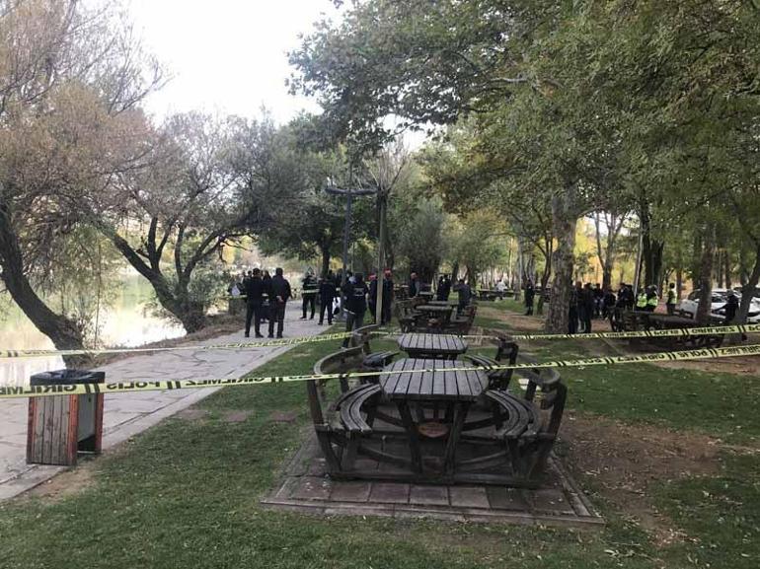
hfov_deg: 63.5
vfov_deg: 49.7
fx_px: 615
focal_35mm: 28
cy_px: 284
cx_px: 380
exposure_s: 1/210
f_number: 1.8
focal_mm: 3.99
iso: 20
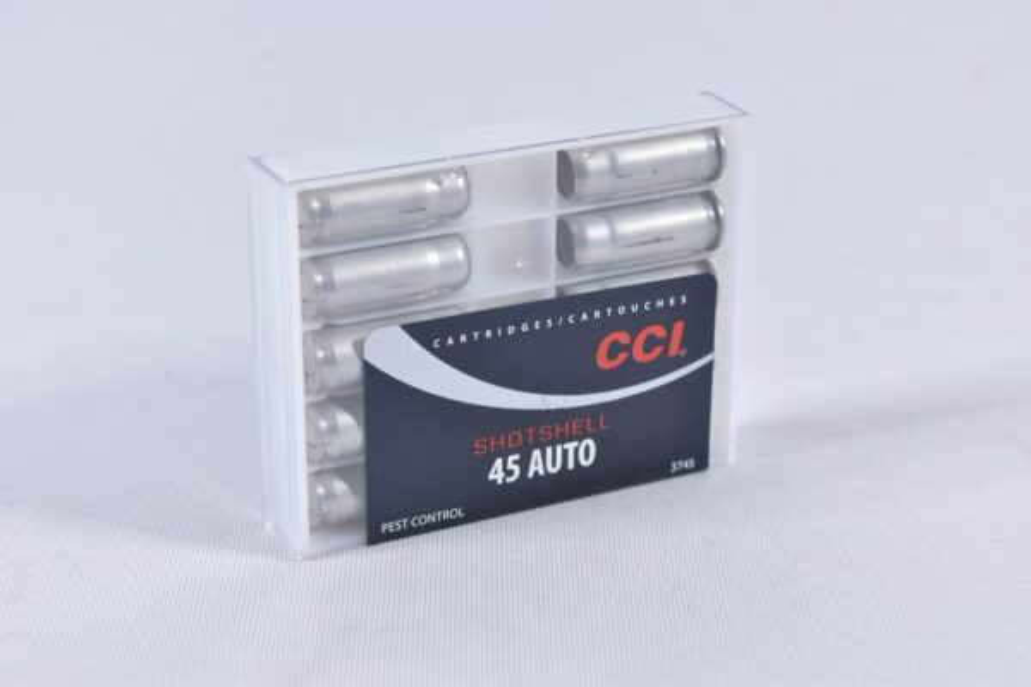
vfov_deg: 16.6
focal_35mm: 82
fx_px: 2363
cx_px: 516
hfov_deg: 24.6
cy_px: 344
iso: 640
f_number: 5.6
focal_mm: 55
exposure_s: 1/50
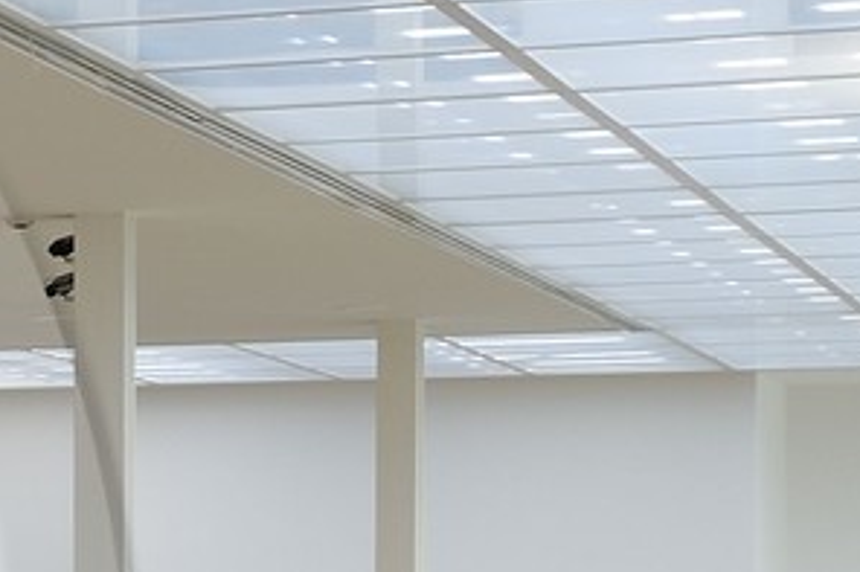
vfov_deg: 7.4
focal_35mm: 184
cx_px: -1072
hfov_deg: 10.0
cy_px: 746
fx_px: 4393
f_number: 5
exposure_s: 1/80
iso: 200
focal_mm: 34
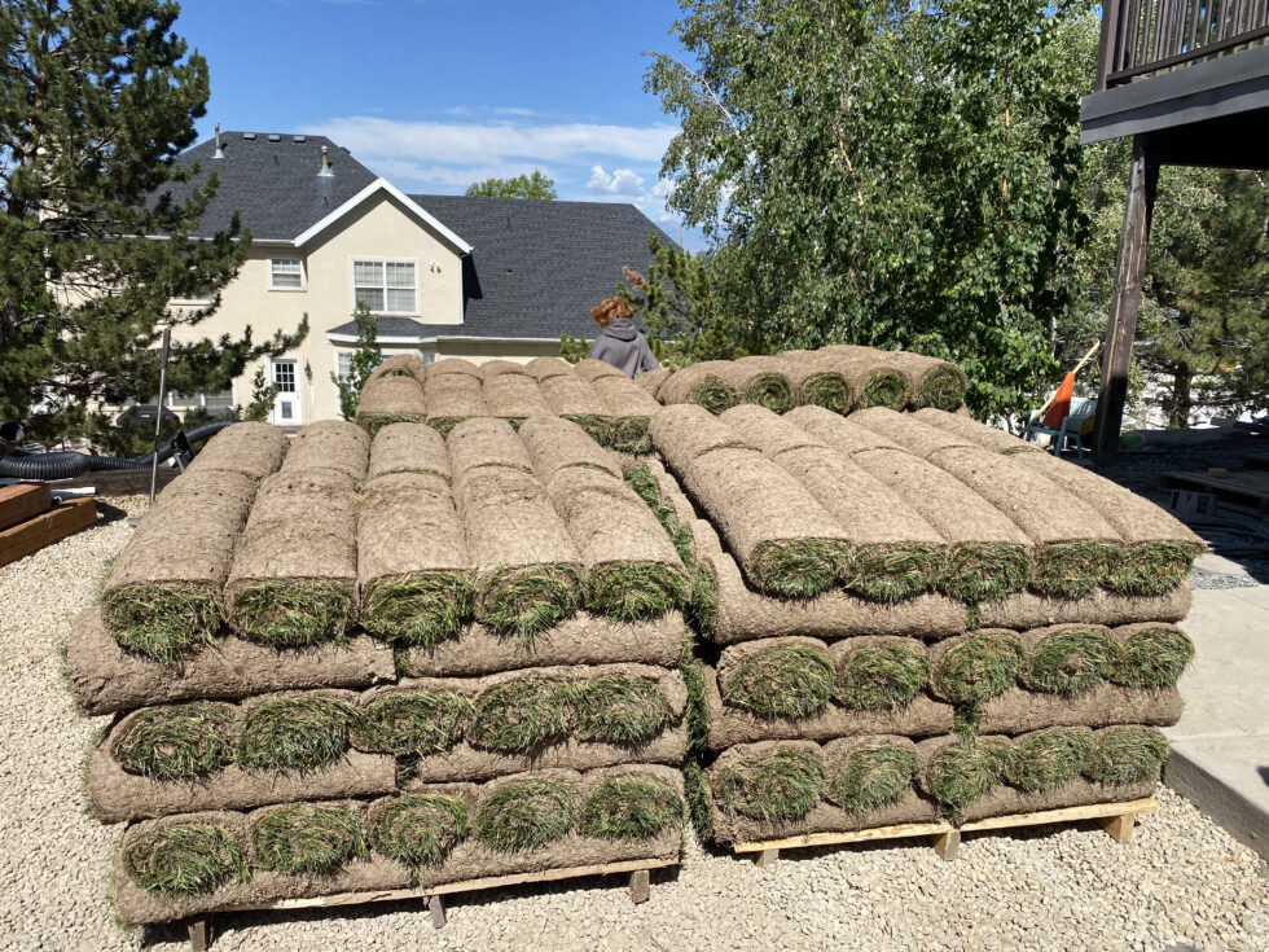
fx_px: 953
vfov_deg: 53.1
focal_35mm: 26
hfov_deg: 67.3
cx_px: 634
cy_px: 476
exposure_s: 1/3205
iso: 32
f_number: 1.8
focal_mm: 4.25
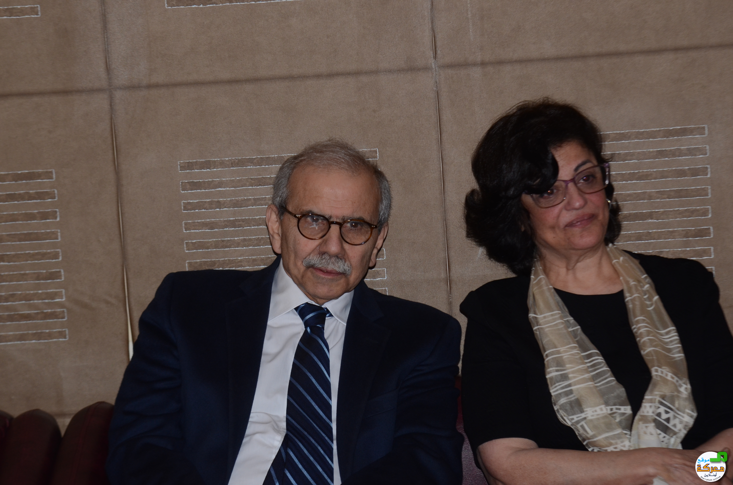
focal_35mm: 147
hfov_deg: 14.0
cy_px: 242
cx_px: 366
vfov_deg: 9.3
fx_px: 2987
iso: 500
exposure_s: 1/250
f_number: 5.6
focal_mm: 98
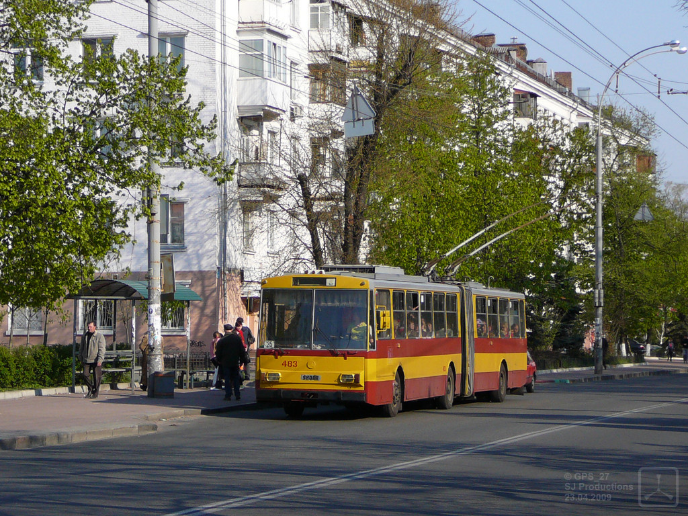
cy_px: 258
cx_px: 344
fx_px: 1888
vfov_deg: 15.6
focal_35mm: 95
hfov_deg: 20.7
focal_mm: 14.1
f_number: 3.9
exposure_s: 1/640
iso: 80
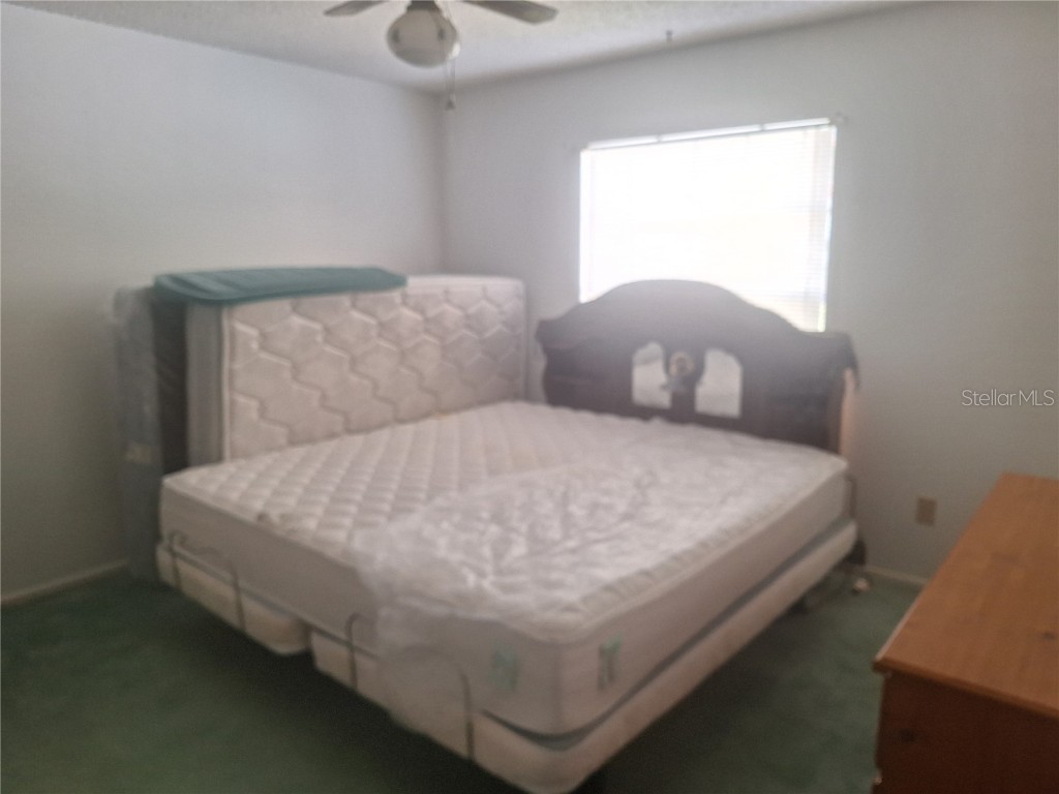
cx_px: 530
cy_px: 397
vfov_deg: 58.9
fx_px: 704
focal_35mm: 23
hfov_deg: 73.9
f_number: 1.8
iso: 100
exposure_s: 1/40
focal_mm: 5.54
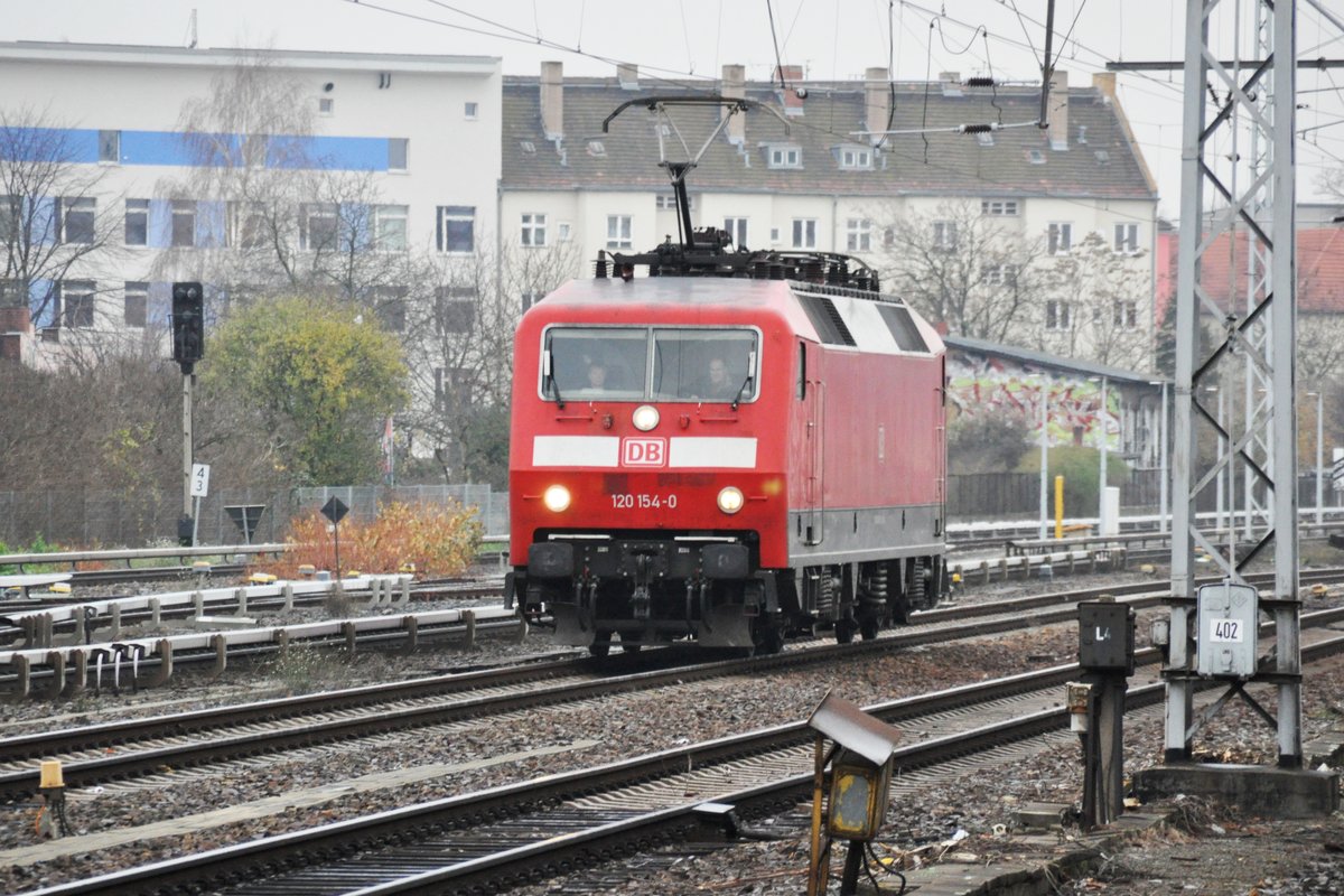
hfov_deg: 6.9
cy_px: 448
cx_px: 672
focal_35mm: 300
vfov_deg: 4.6
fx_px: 11199
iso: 1600
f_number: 6.3
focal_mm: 200
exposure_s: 1/250
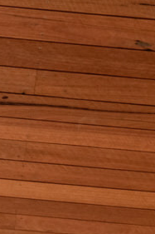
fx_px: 1216
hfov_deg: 7.3
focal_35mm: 188
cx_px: 19
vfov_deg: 9.1
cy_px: 675
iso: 640
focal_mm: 24
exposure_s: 1/30
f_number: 18
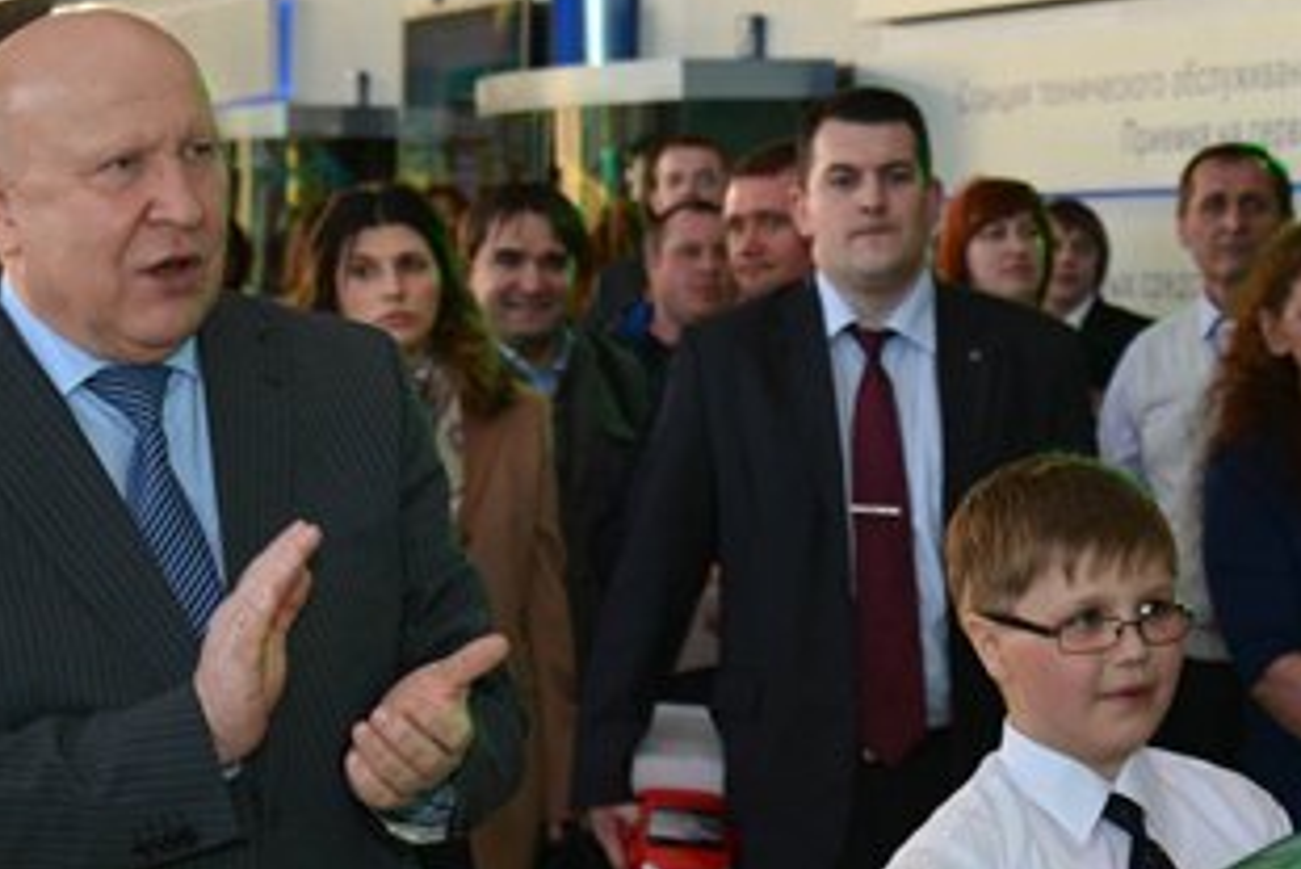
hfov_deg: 15.5
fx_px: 4772
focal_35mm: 132
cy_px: 563
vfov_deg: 10.4
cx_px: 499
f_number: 4.5
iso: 140
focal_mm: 40
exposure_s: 1/200
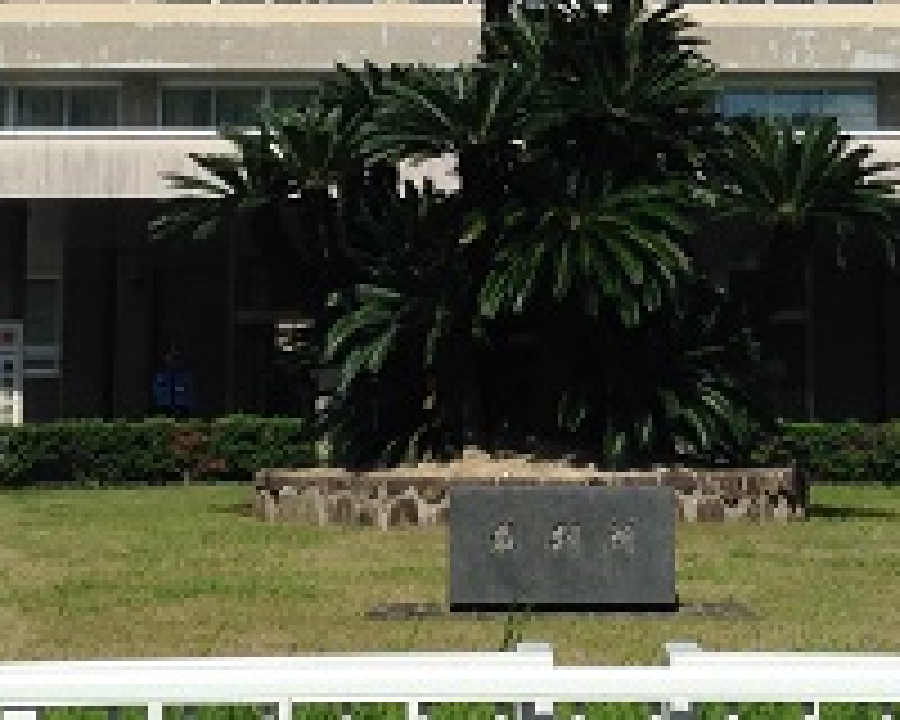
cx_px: 549
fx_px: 2397
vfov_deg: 16.9
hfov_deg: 21.2
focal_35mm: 90
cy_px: 144
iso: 50
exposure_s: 1/3195
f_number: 2.4
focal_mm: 4.12
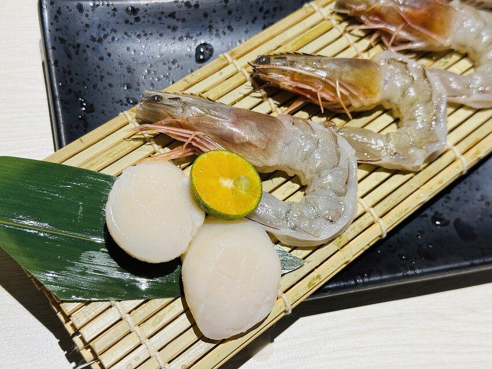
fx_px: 682
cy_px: 184
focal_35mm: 48
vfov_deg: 30.3
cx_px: 246
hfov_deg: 39.7
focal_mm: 6.86
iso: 100
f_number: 1.78
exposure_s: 1/120
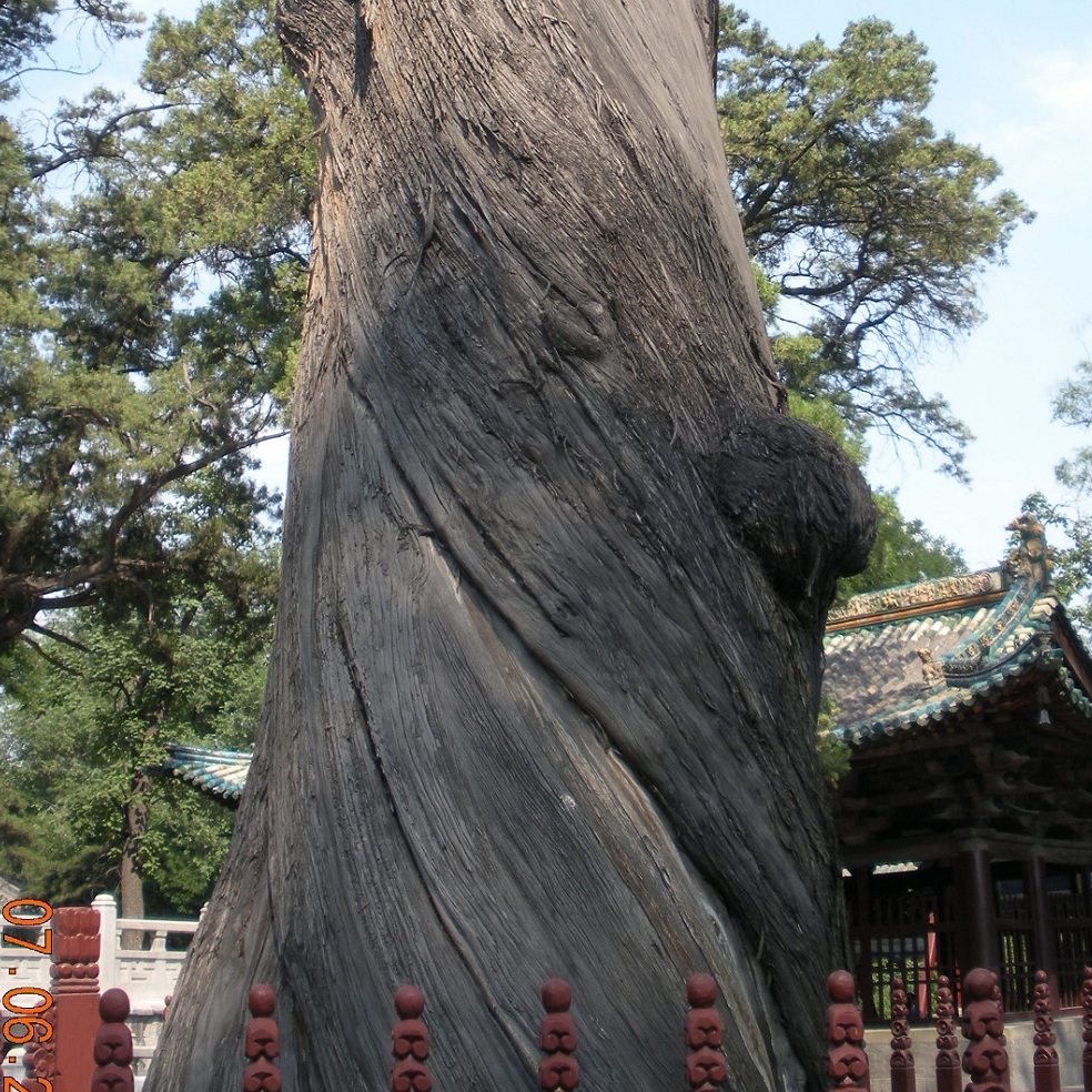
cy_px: 348
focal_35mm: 56
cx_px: 598
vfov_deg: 30.3
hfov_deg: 30.5
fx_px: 1999
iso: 64
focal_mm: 6.3
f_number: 3.5
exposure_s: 1/310
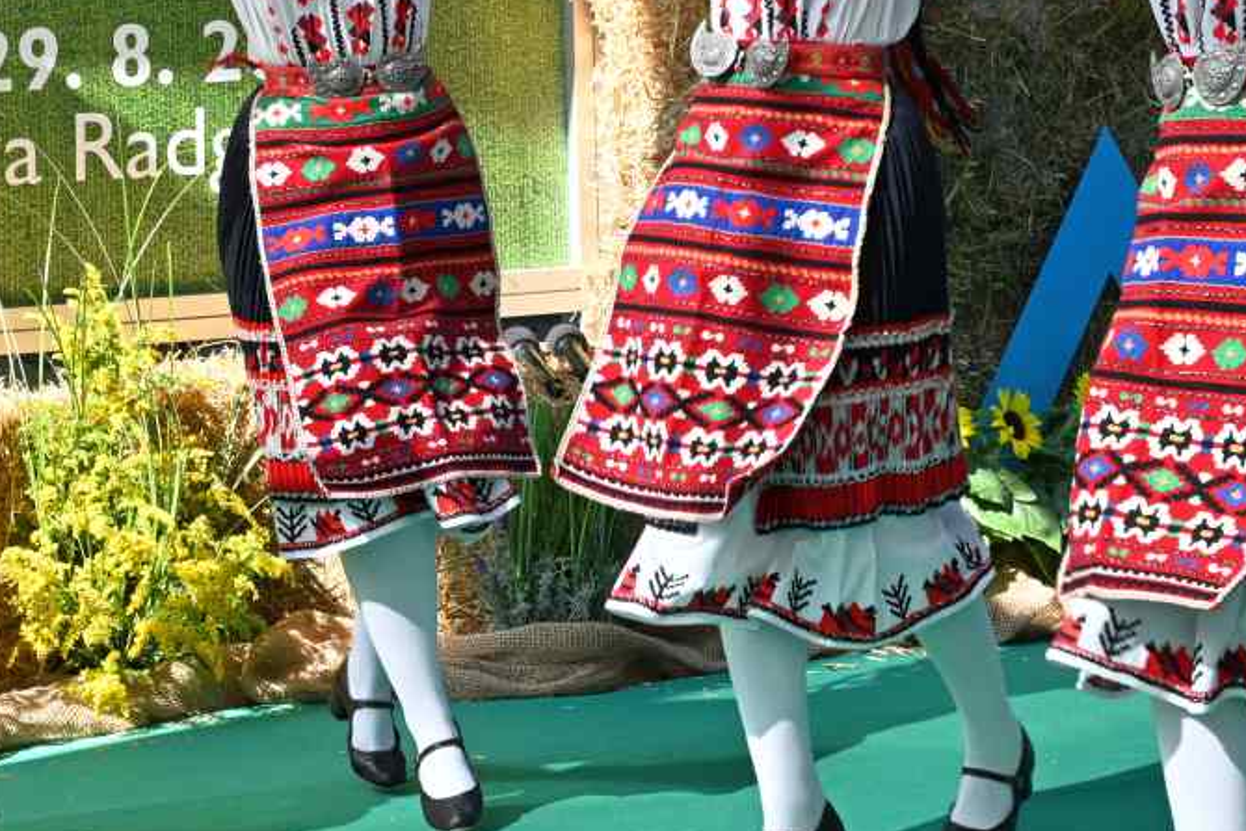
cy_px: -101
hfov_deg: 17.5
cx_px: 495
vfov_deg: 11.5
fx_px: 4050
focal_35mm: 117
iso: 400
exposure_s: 1/250
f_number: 7.1
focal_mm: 49
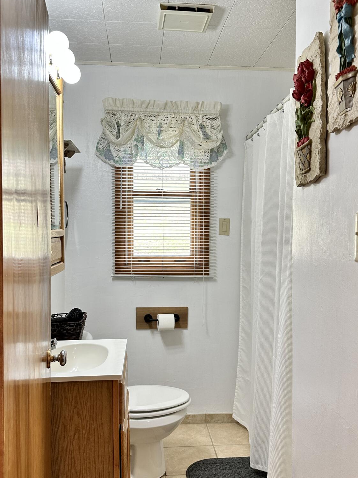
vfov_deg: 56.8
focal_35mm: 32
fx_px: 441
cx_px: 183
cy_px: 243
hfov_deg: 44.2
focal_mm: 6.86
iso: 100
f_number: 1.78
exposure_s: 1/120
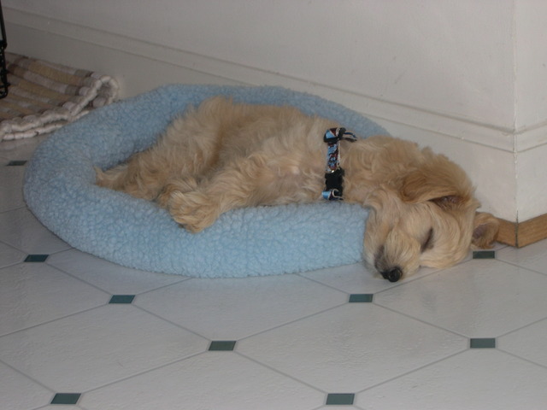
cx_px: 274
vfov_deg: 13.0
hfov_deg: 17.3
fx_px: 1801
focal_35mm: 114
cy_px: 205
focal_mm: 24
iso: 100
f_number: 4.9
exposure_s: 1/60
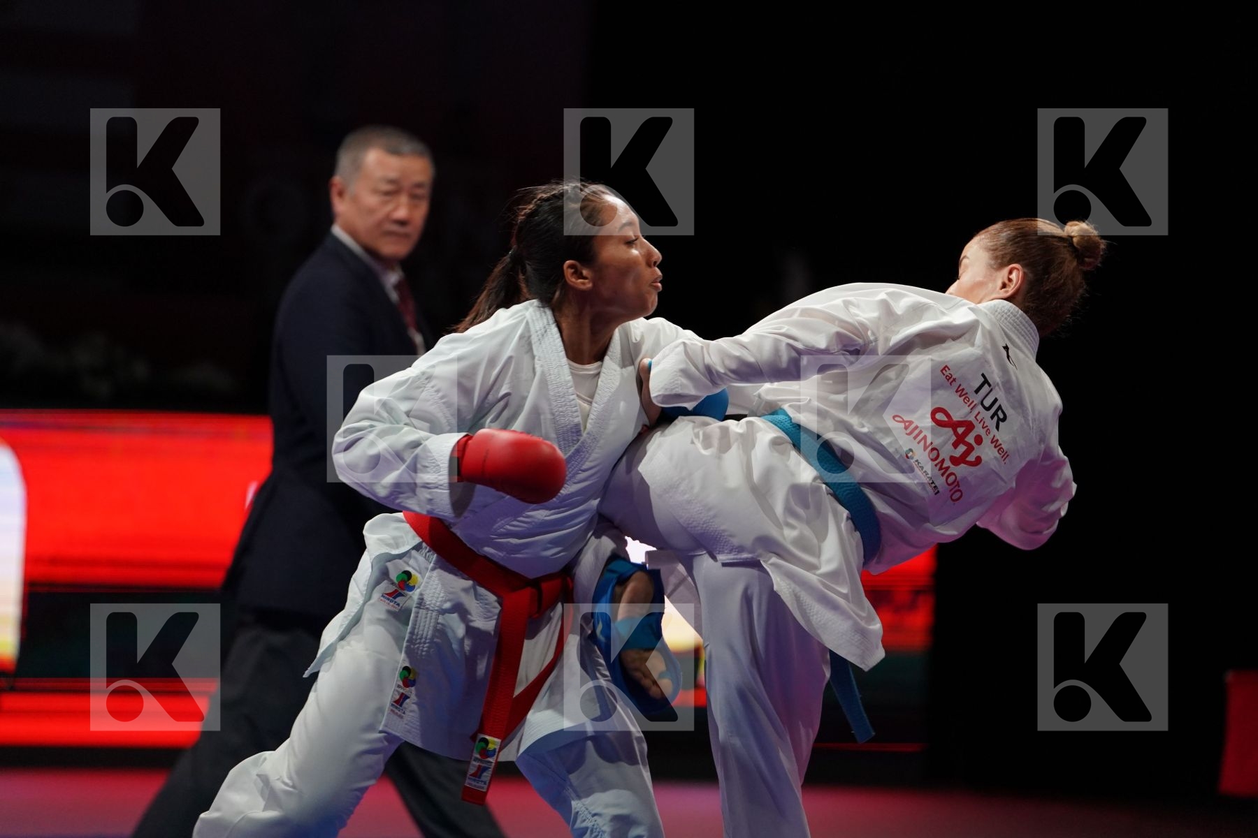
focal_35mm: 182
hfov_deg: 11.3
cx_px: 629
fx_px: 6359
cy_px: 419
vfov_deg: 7.5
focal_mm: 182
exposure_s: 1/1000
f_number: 2.8
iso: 2500
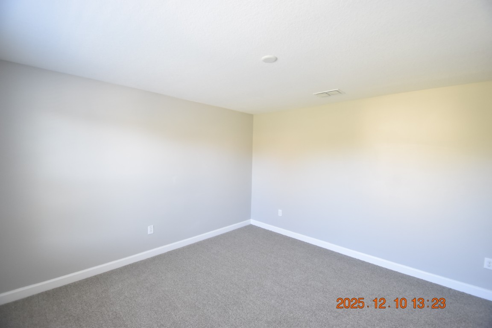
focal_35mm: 15
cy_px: 164
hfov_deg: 100.4
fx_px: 205
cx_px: 246
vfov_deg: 77.3
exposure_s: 1/45
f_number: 3.5
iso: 800
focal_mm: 10
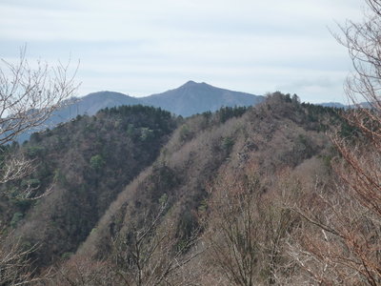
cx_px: 190
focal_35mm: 70
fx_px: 770
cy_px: 143
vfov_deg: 21.0
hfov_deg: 27.8
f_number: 4.9
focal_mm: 12.2
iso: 160
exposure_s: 1/800
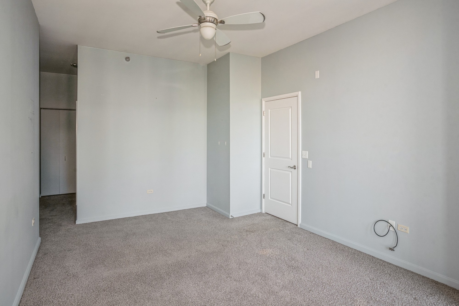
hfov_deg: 84.0
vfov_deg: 62.0
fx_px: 255
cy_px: 153
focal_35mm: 20
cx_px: 230
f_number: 8
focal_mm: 20
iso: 500
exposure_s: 1/40
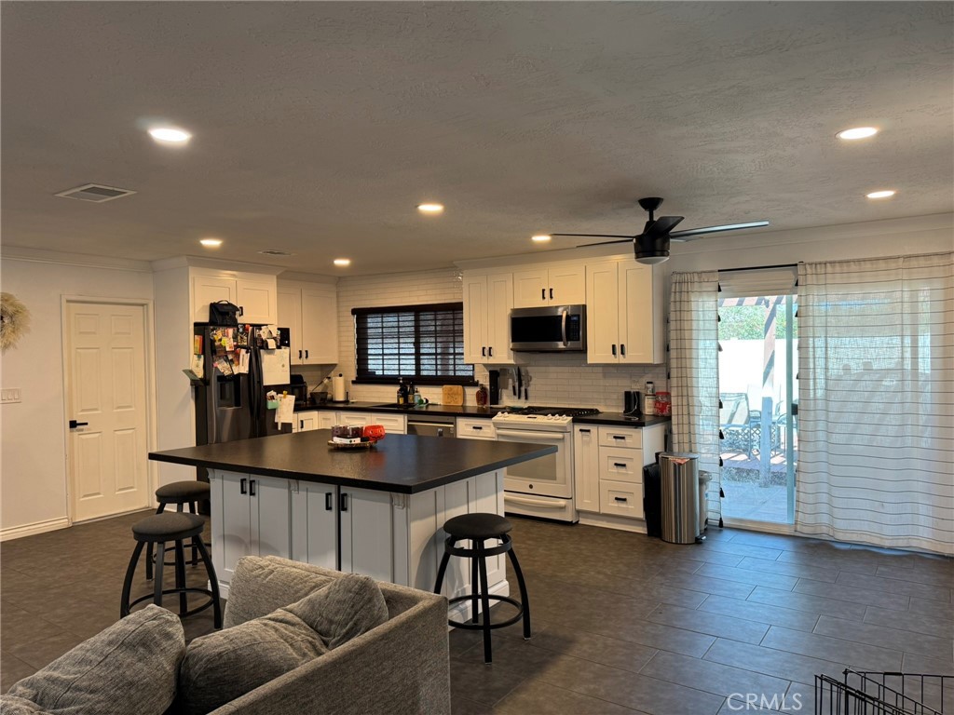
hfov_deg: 71.6
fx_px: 661
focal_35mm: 24
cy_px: 358
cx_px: 477
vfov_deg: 56.8
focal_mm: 6.76
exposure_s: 1/60
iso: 125
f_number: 1.78
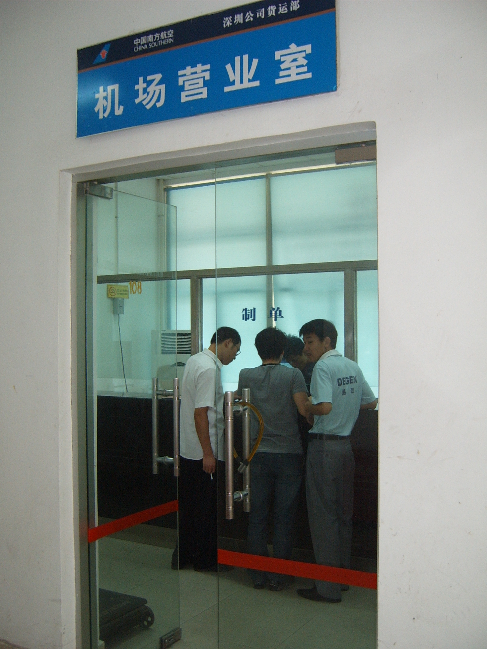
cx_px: 244
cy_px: 324
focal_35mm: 37
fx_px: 694
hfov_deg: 38.7
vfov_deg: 50.1
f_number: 2.9
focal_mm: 6.2
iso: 141
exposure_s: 1/45
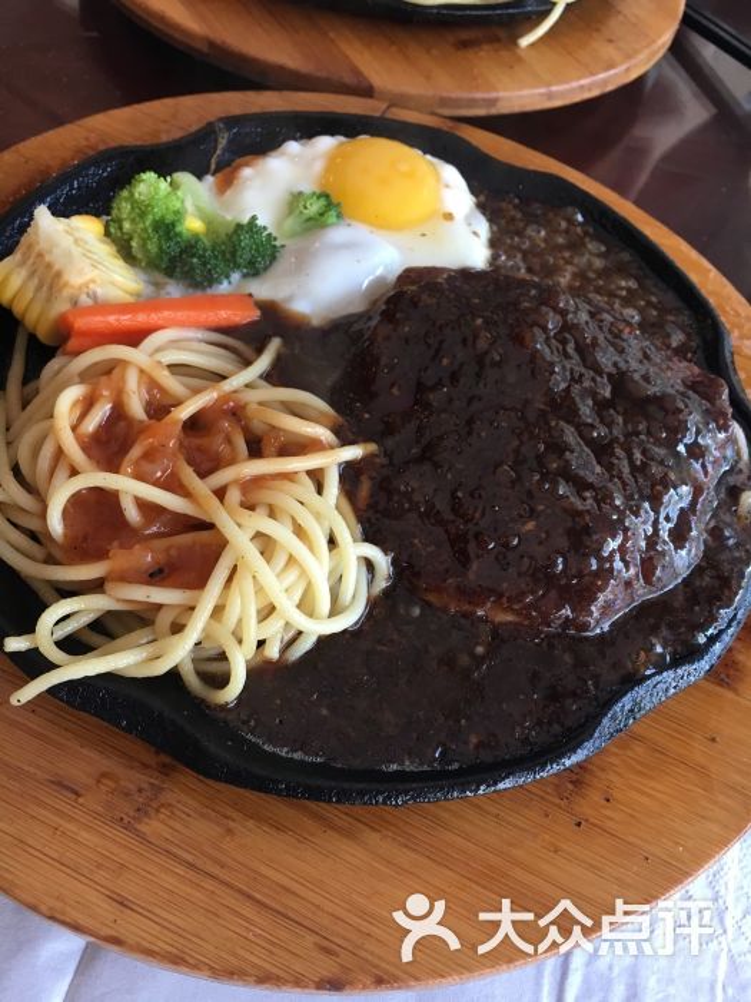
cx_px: 376
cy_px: 501
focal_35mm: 29
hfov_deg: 48.2
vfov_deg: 61.7
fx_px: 839
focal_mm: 4.15
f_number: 2.2
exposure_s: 1/33
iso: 50
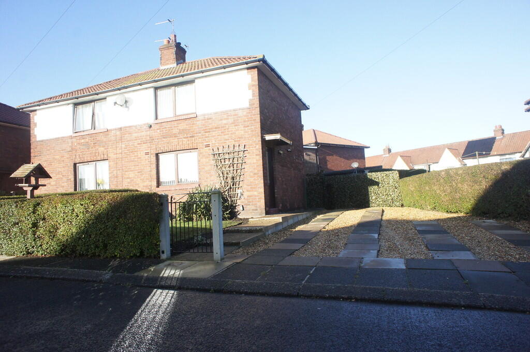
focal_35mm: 24
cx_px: 265
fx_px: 353
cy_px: 176
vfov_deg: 53.0
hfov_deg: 73.8
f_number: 6.3
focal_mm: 16
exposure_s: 1/640
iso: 800
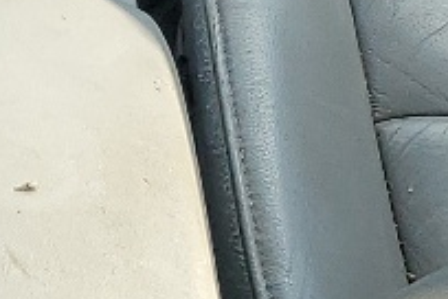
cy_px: -86
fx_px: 2638
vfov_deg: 6.4
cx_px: -307
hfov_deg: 9.3
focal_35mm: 212
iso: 50
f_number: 1.5
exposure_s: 1/217
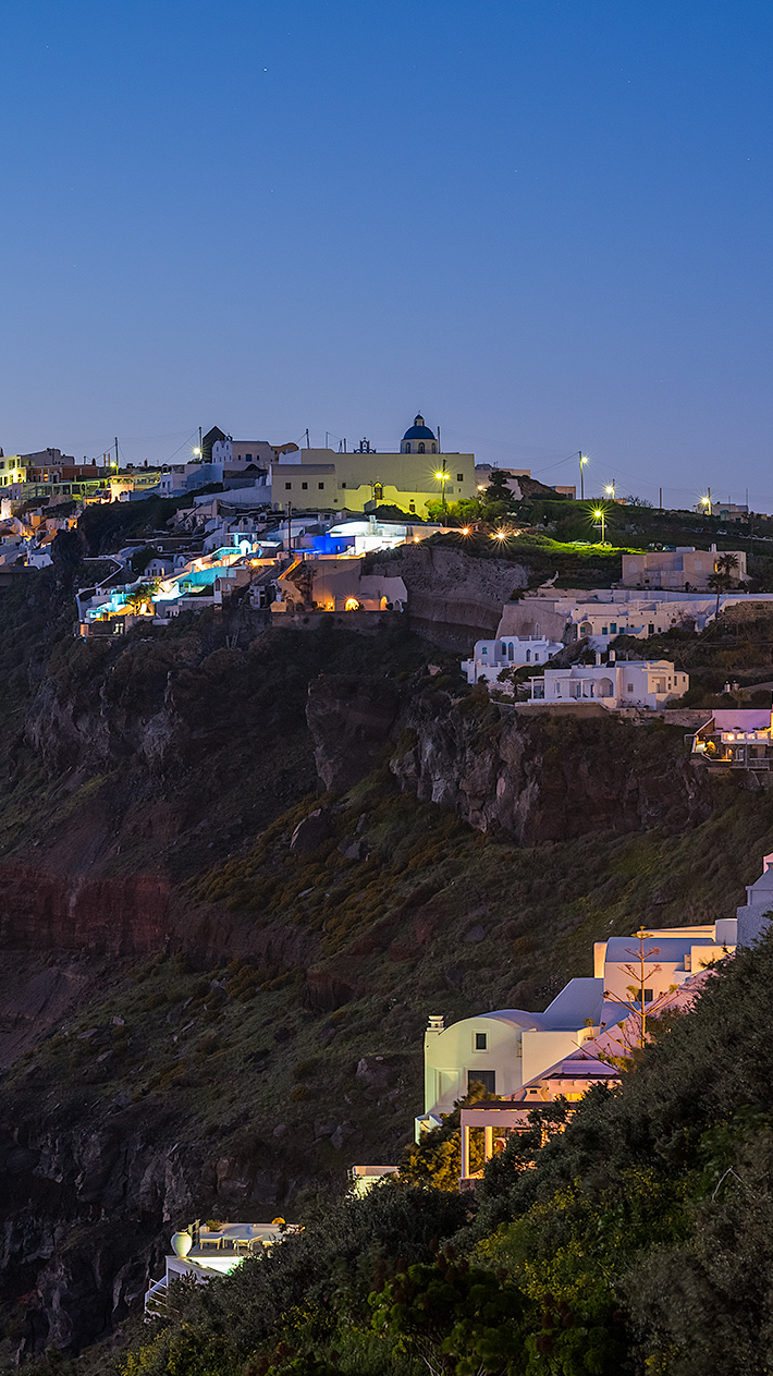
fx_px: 4885
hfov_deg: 9.0
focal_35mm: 134
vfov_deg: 16.0
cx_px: -48
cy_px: 690
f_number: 5.6
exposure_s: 10
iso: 400
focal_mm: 85
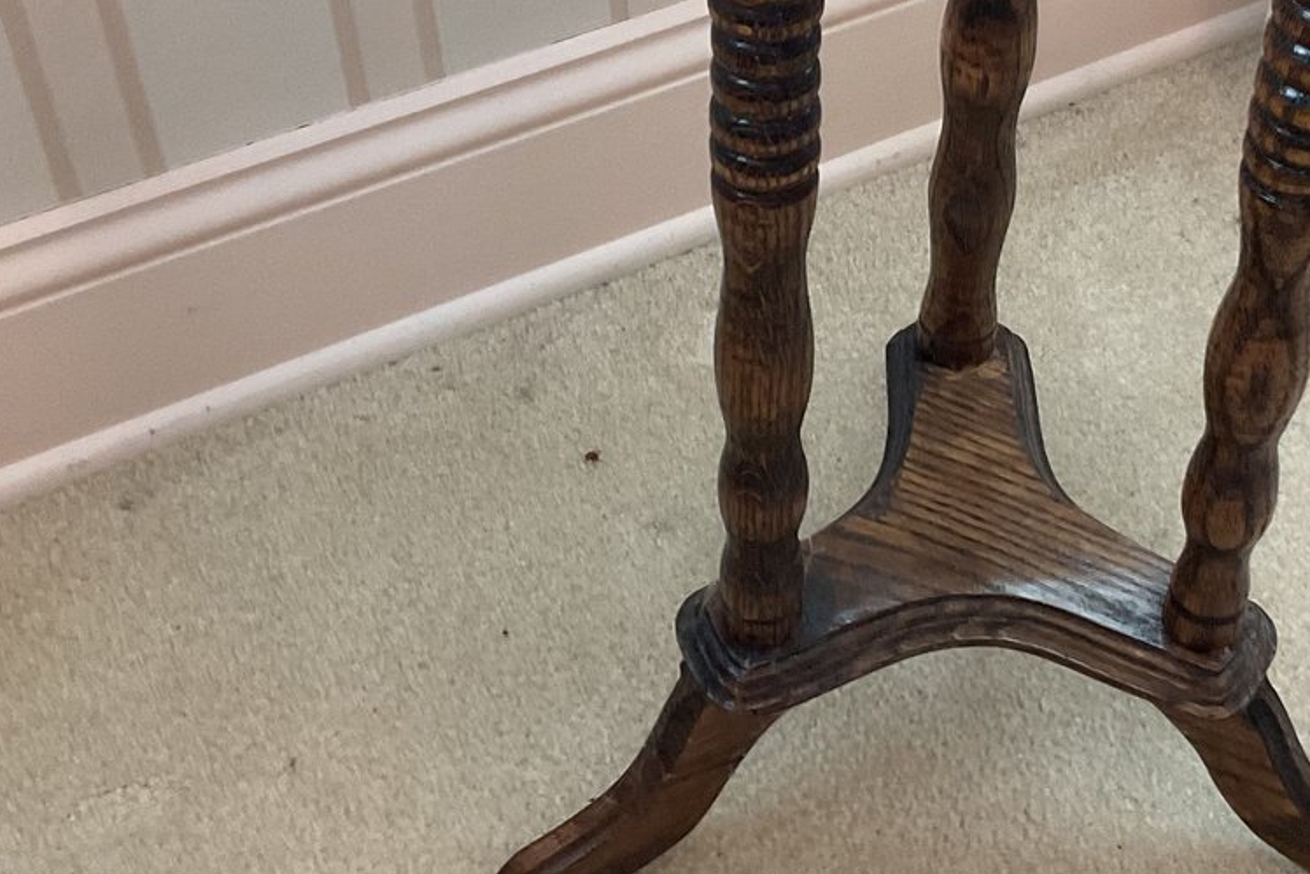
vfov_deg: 22.1
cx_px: 936
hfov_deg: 32.4
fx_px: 2220
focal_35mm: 61
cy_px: 223
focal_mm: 3
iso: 160
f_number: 1.8
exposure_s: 1/60
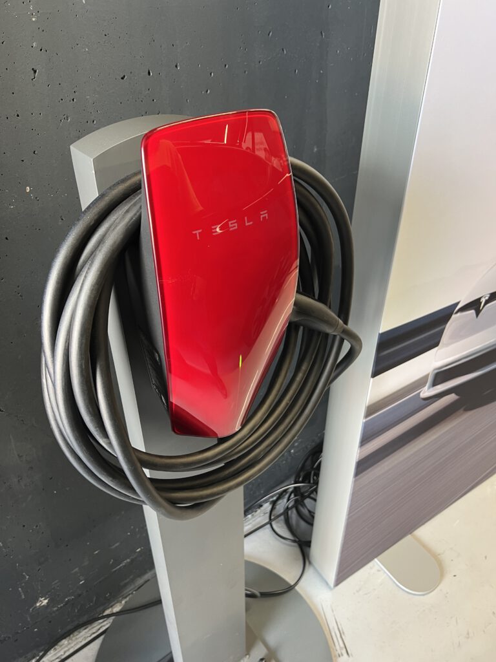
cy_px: 331
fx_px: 497
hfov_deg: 53.1
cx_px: 248
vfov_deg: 67.3
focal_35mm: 26
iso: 125
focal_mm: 5.7
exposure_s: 1/50
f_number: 1.5
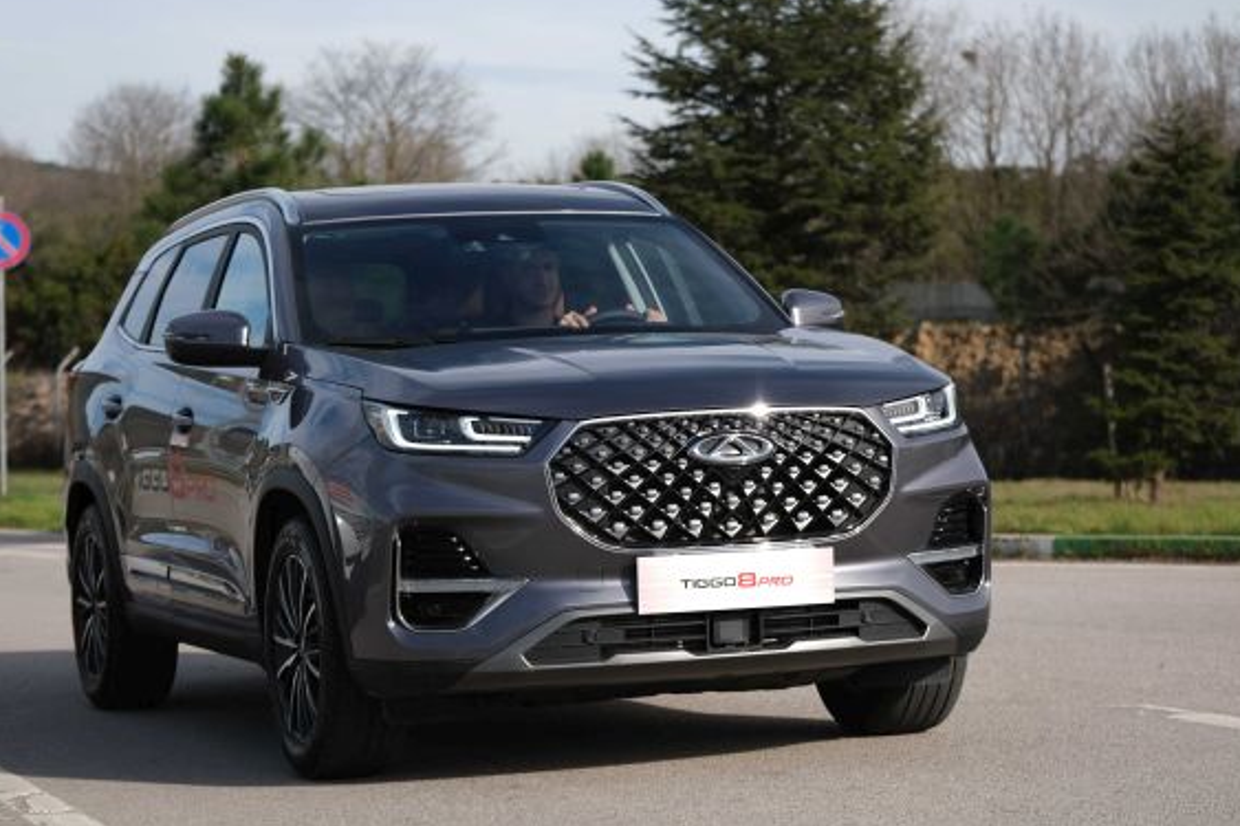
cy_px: 409
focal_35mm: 97
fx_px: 3340
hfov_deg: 21.0
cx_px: 573
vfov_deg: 14.1
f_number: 2.8
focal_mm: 56.3
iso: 125
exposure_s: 1/1600
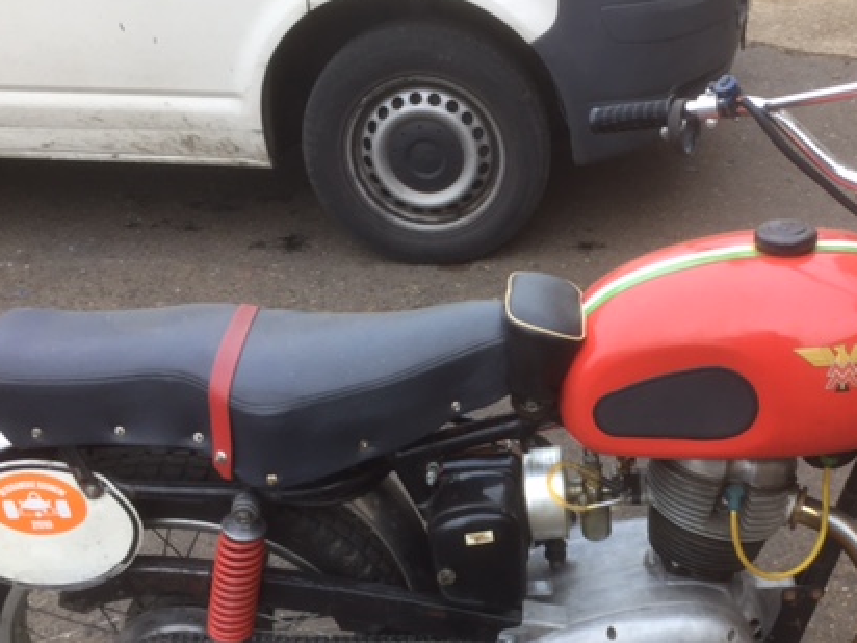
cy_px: 418
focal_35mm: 45
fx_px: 1114
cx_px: 551
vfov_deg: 32.0
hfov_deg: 41.7
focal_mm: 4.15
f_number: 2.2
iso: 40
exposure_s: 1/50
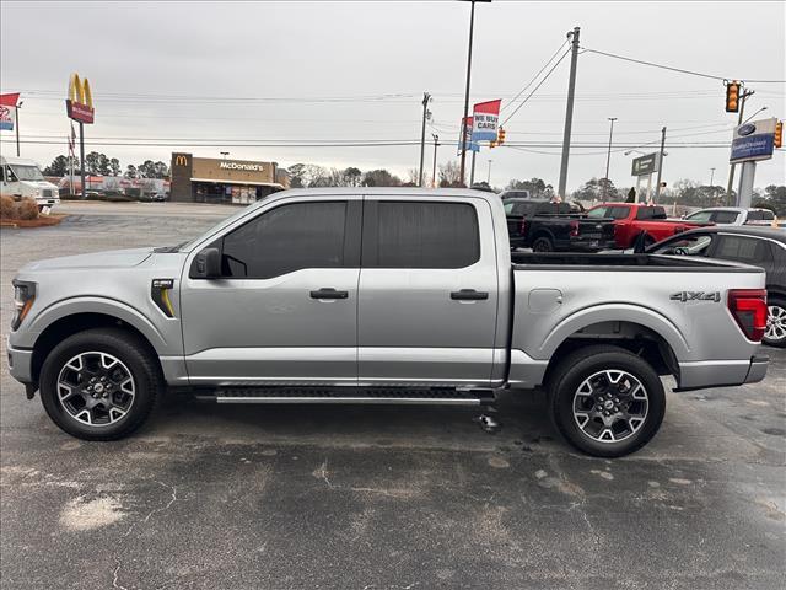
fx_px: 545
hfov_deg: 71.6
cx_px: 393
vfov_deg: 56.8
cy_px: 295
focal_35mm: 24
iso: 80
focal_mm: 6.86
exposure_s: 1/663
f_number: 1.78
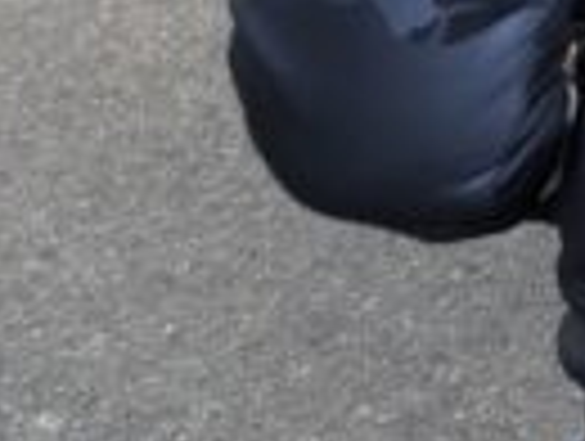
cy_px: -722
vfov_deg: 7.3
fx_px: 3200
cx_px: 2254
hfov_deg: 7.6
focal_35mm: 189
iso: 22
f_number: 1.68
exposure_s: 1/145
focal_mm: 6.9
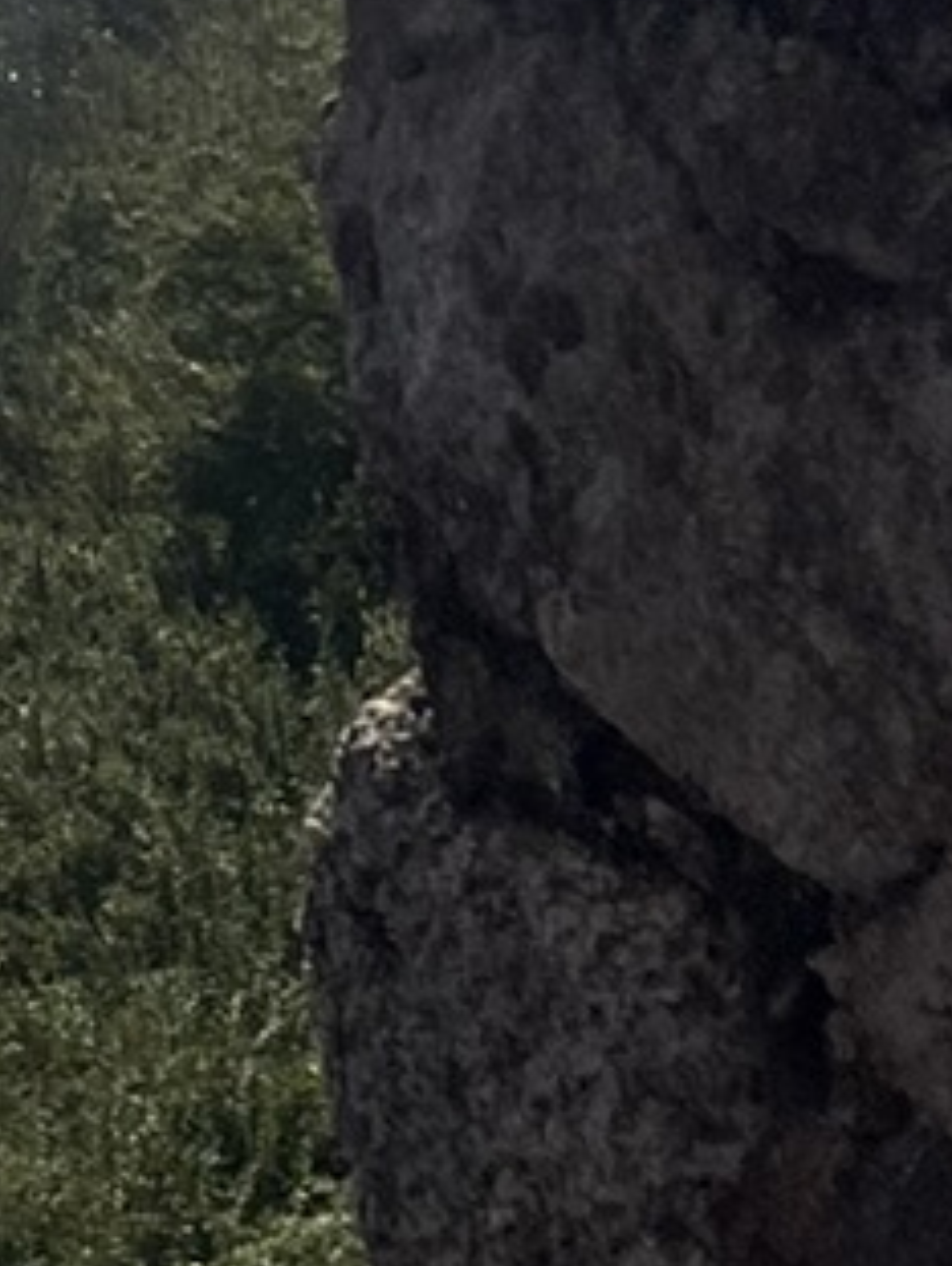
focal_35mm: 171
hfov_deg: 8.3
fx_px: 6258
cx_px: -980
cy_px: -586
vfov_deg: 11.1
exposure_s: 1/17241
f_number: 1.6
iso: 50
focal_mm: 5.1
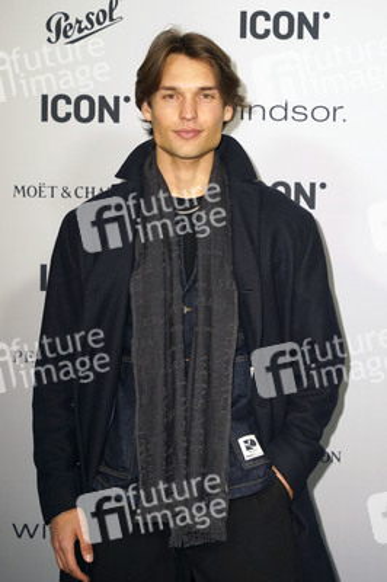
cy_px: 291
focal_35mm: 99
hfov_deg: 13.8
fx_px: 1599
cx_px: 194
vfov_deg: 20.6
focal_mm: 99
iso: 1600
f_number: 5
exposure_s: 1/250
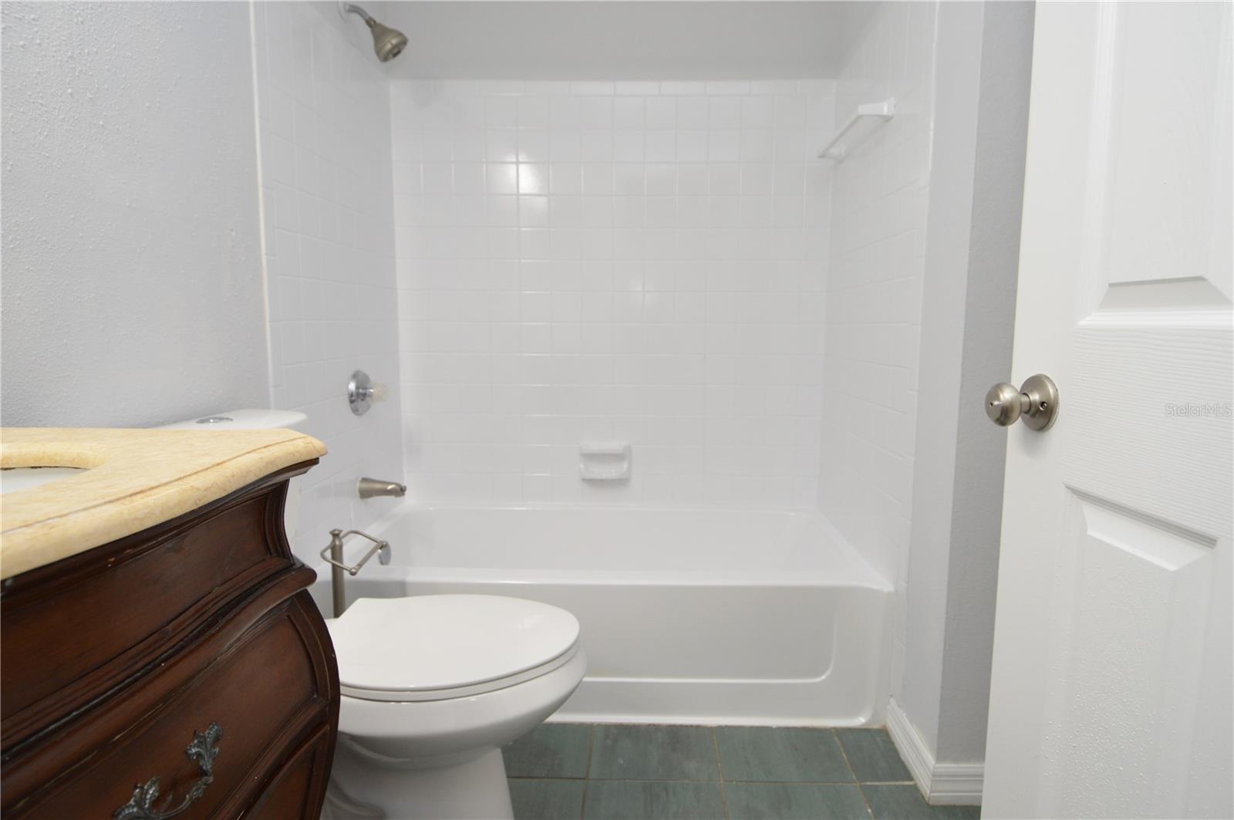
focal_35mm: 18
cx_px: 617
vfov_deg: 67.3
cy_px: 410
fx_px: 616
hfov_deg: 90.1
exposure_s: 1/80
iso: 400
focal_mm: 12
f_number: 4.5
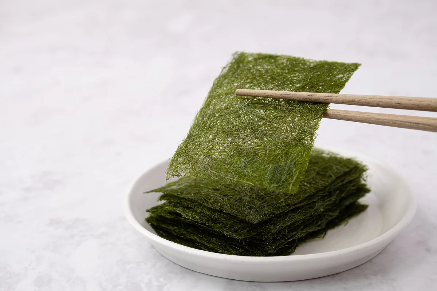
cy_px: 146
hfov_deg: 27.0
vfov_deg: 18.2
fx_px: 910
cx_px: 218
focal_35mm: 75
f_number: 4.5
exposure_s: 1/125
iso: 200
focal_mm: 50
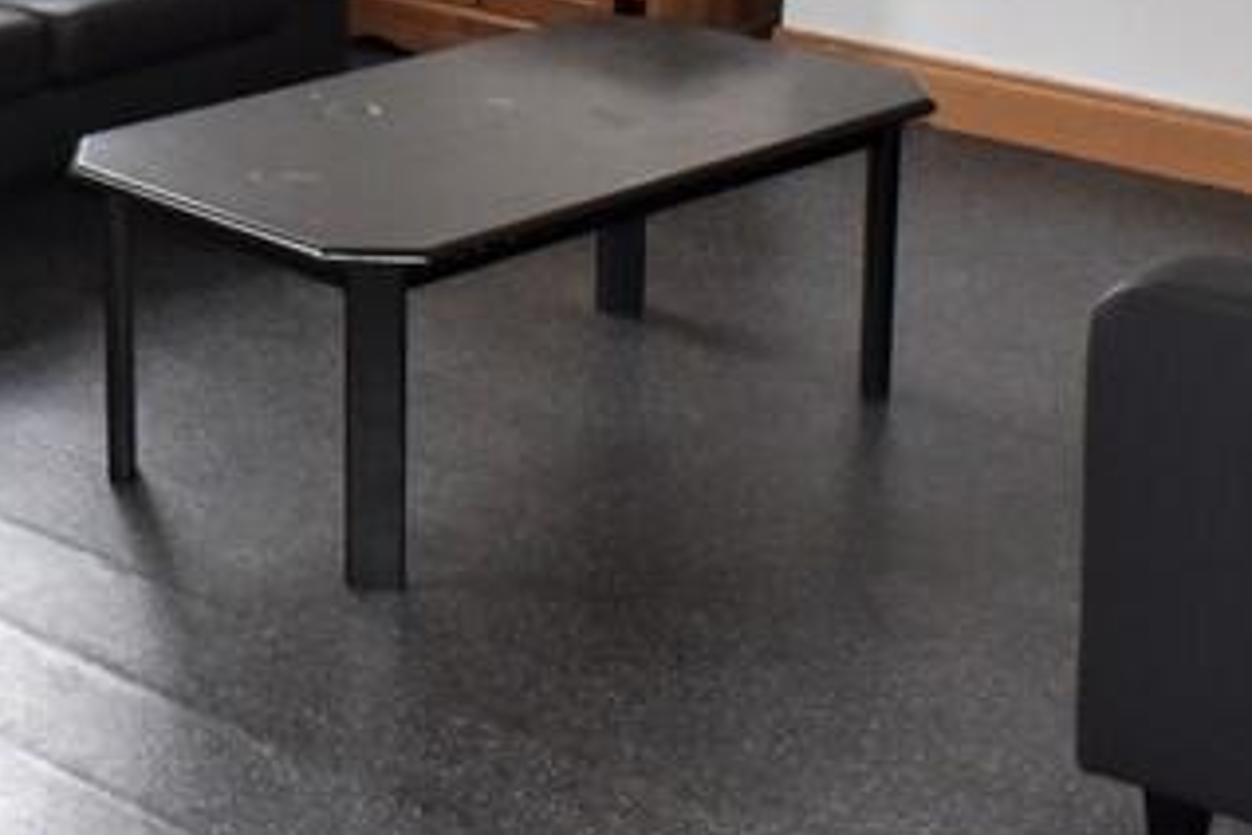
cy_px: -226
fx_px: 3025
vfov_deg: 15.0
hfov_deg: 22.1
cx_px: -142
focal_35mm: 87
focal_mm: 18
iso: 640
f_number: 5.6
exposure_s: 1/125
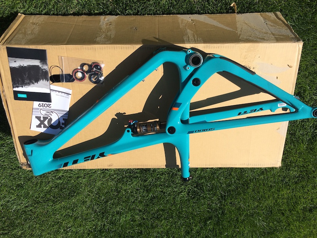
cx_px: 158
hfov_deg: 61.7
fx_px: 266
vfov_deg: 48.2
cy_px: 119
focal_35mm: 29
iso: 32
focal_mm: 4.15
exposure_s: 1/2740
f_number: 2.2
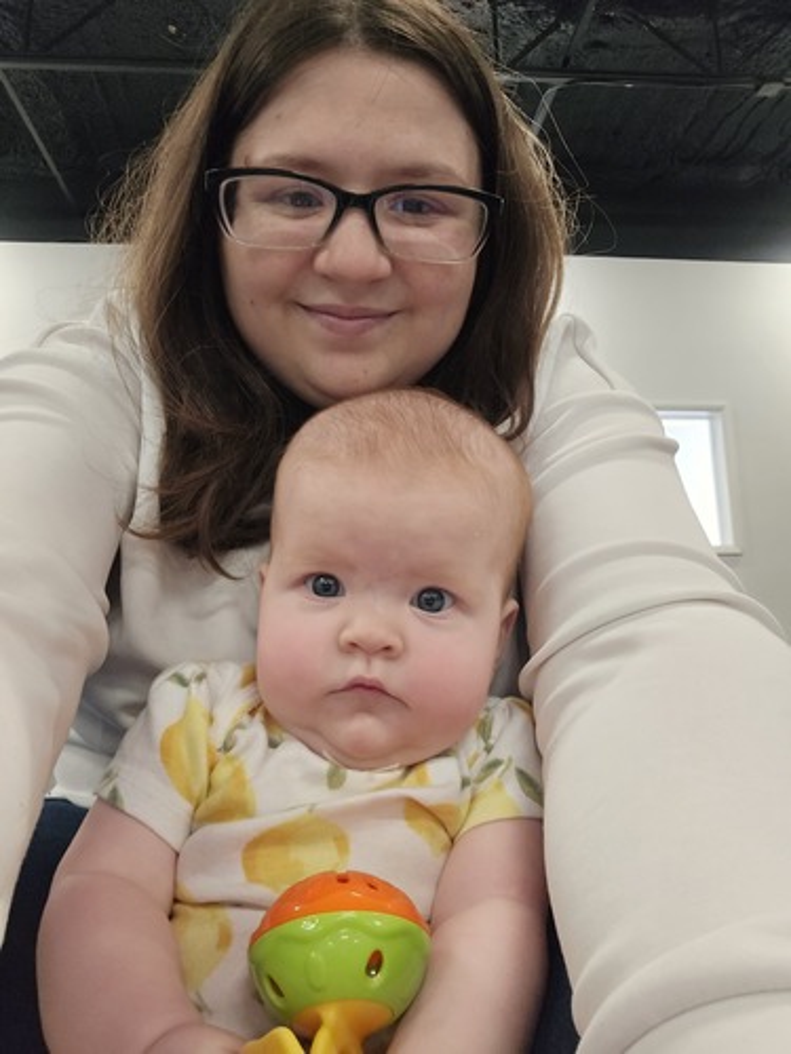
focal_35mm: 25
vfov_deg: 69.4
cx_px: 396
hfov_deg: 54.9
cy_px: 527
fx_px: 762
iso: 400
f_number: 2.2
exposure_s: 1/60.2
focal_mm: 3.3
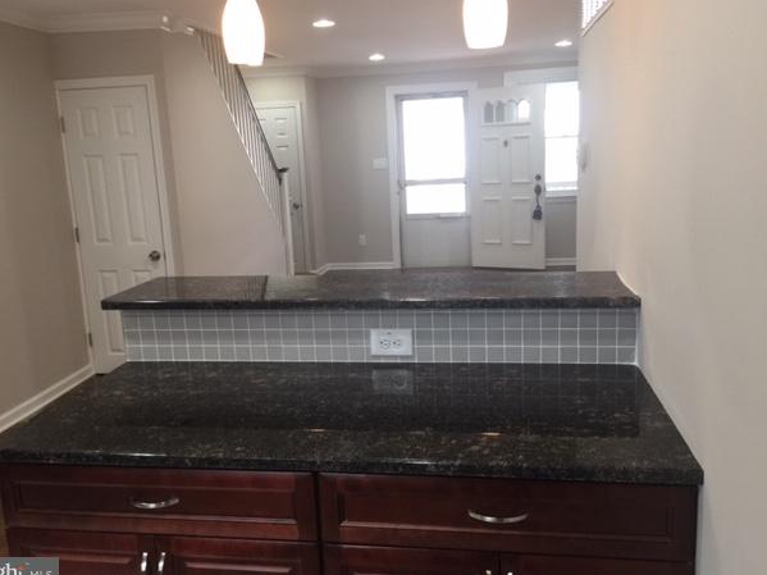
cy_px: 283
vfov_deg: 45.4
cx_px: 369
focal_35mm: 31
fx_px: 687
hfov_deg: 58.3
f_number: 2.2
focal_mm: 4.15
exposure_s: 1/30
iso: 50
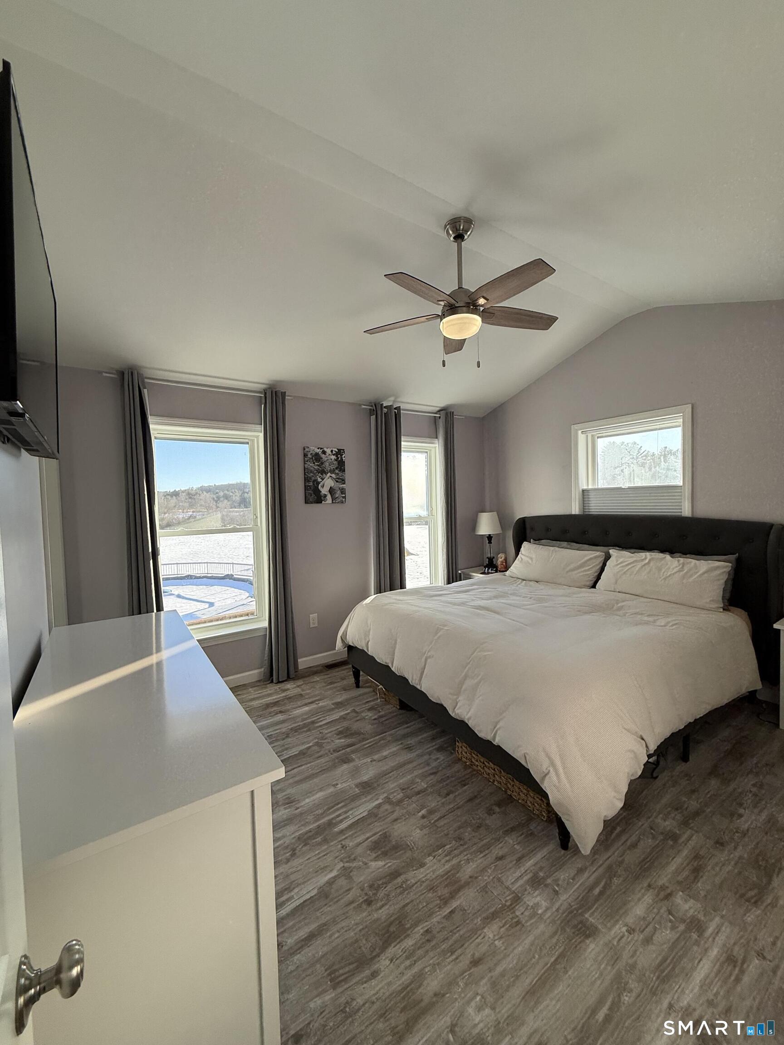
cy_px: 522
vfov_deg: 102.1
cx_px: 392
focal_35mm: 14
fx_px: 423
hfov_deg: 85.7
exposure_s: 1/194
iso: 64
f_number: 2.2
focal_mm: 2.22
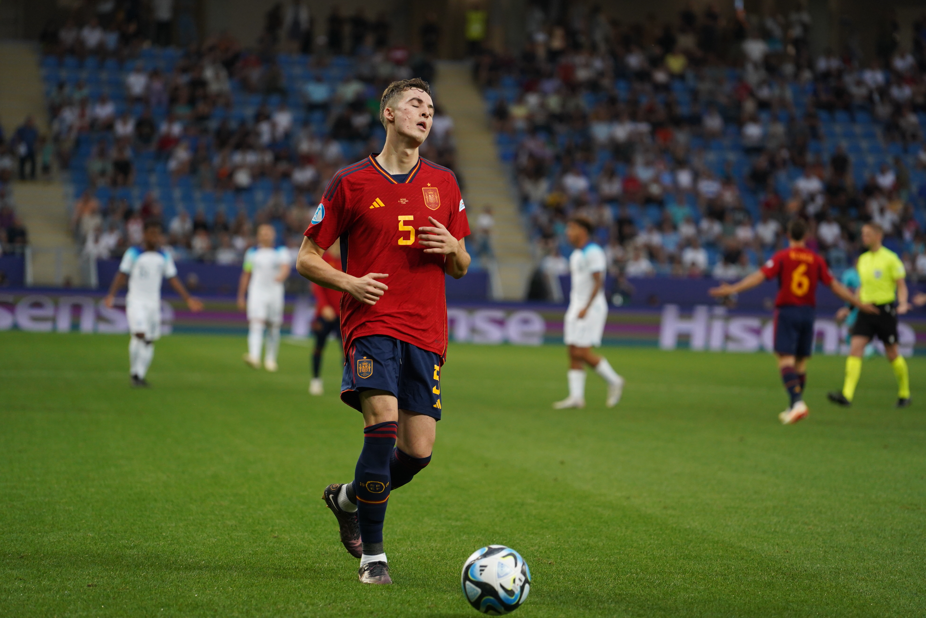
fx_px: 5144
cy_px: 309
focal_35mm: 200
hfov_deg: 10.3
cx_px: 463
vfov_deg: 6.9
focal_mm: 200
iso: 2000
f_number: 4
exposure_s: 1/1000
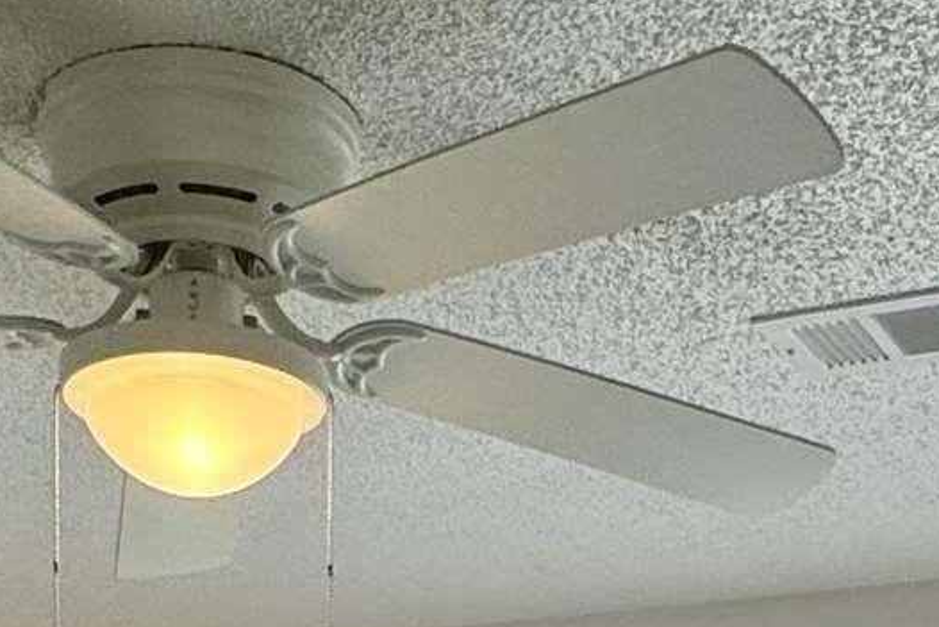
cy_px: 1417
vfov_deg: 13.0
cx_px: 448
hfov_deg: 23.9
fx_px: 2218
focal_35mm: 85
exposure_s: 1/192
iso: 40
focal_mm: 2.22
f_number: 2.2
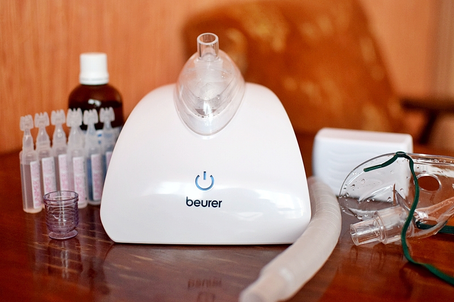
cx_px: 229
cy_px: 153
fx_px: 675
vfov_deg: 25.3
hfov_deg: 37.2
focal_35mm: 54
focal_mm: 35
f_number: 2
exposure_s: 1/500
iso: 1400
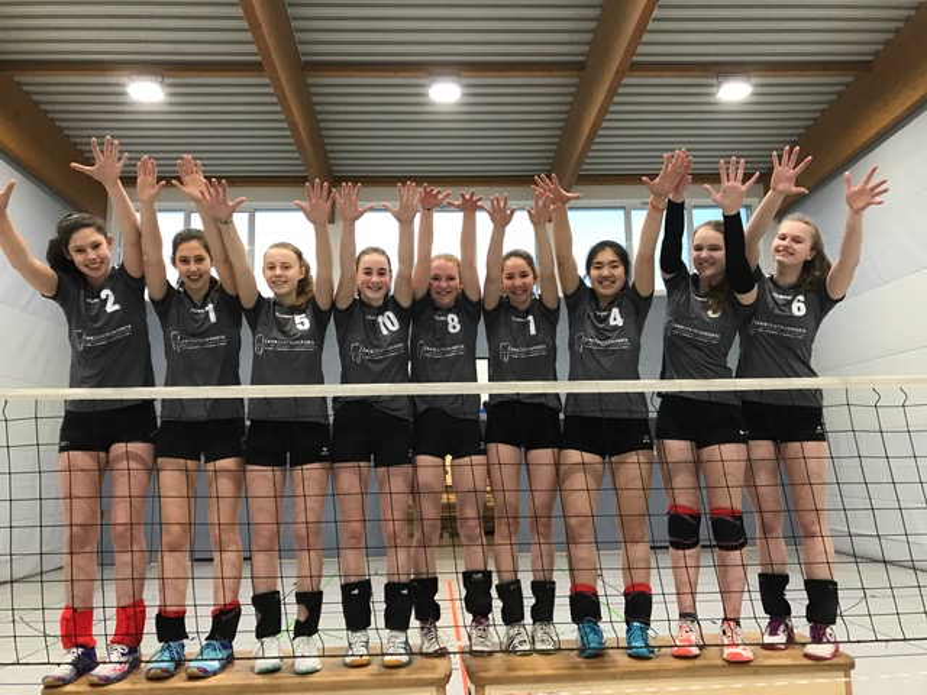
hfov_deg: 63.4
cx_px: 464
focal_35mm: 28
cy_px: 348
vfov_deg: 49.7
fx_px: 750
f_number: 1.8
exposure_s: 1/20
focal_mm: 3.99
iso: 40
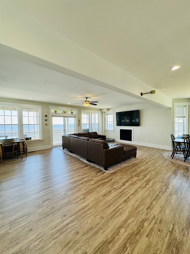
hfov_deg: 85.7
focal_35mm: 14
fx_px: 102
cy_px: 127
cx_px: 95
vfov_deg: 102.1
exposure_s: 1/120
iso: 80
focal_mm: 2.22
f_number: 2.2
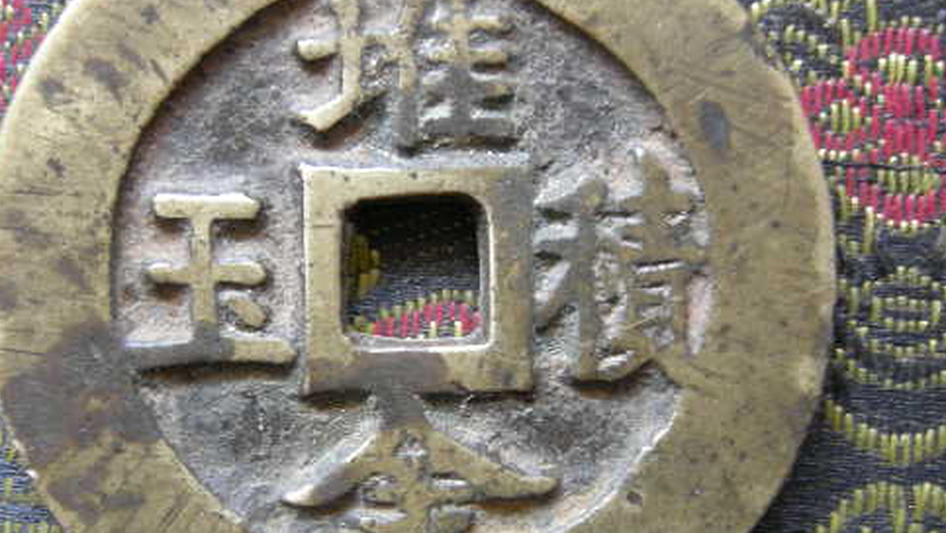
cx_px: 392
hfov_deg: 39.7
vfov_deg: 23.1
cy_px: 290
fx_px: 1305
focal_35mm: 52
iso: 92
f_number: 2.7
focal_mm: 7.5
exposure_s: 1/3.9
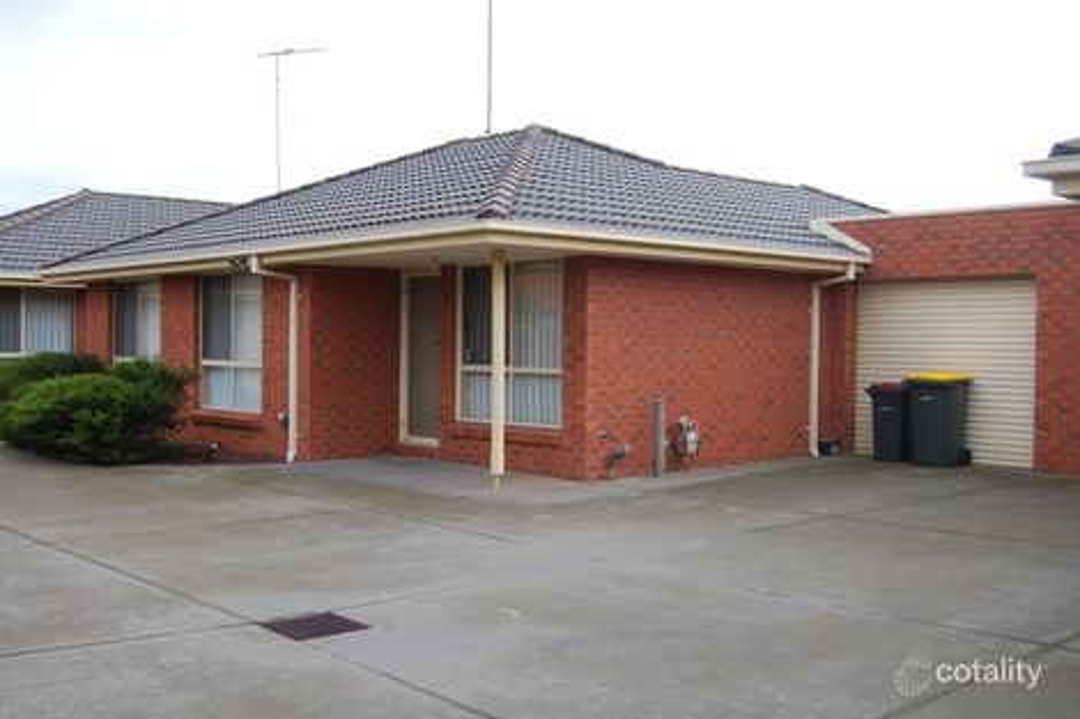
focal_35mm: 39
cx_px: 540
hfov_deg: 49.6
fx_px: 1170
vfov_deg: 34.2
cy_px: 360
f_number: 5.6
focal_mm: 26
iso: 100
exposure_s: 1/125
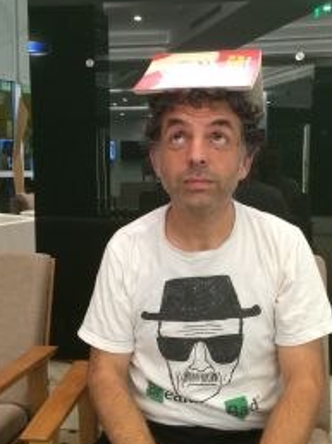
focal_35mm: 39
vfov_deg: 47.9
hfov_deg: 36.7
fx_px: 500
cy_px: 218
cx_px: 186
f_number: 2.2
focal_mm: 4.15
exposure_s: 1/24
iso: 320
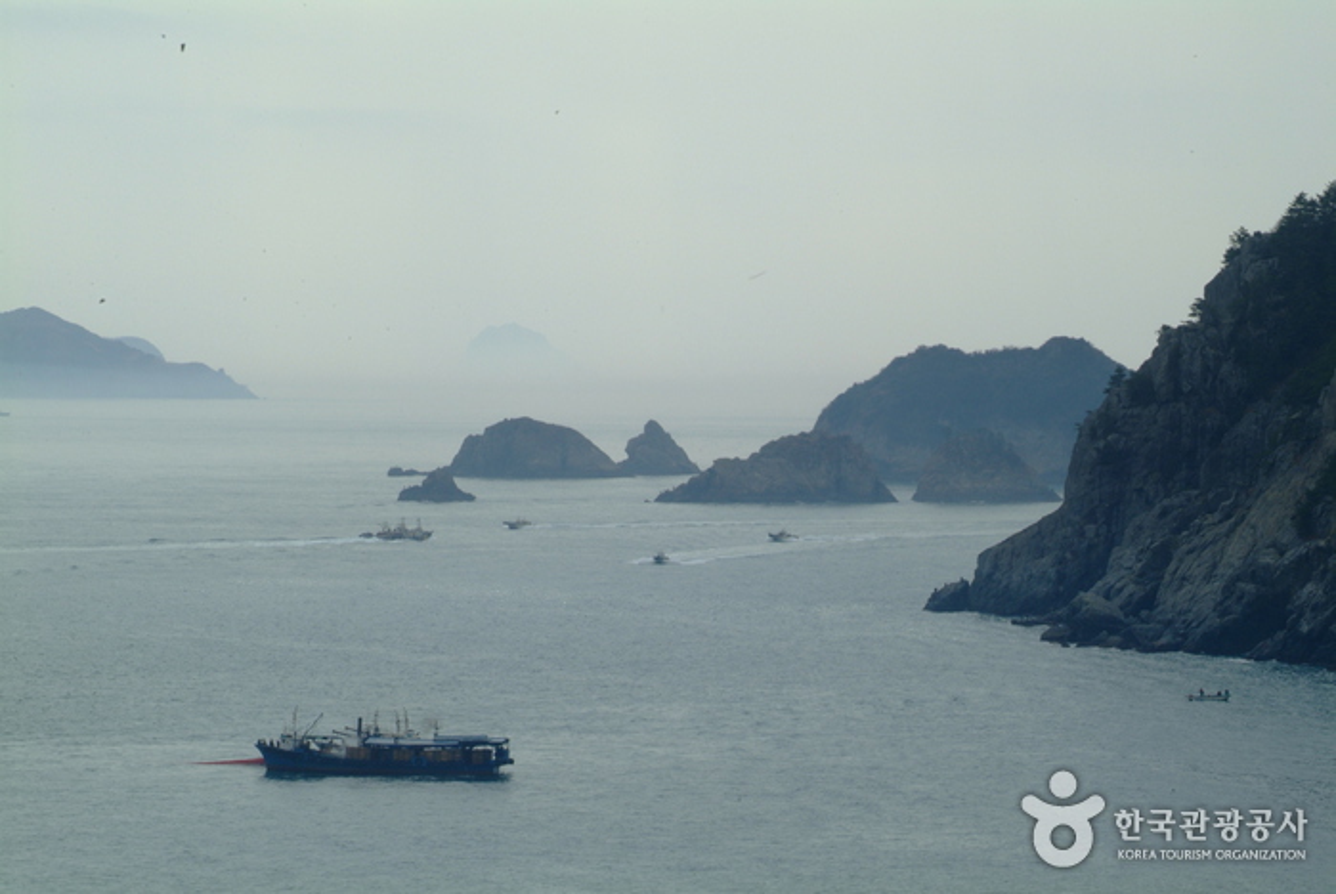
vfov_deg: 8.3
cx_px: 668
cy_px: 447
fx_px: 6131
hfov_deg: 12.4
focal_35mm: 165
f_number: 19
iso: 200
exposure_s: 1/125
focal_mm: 110
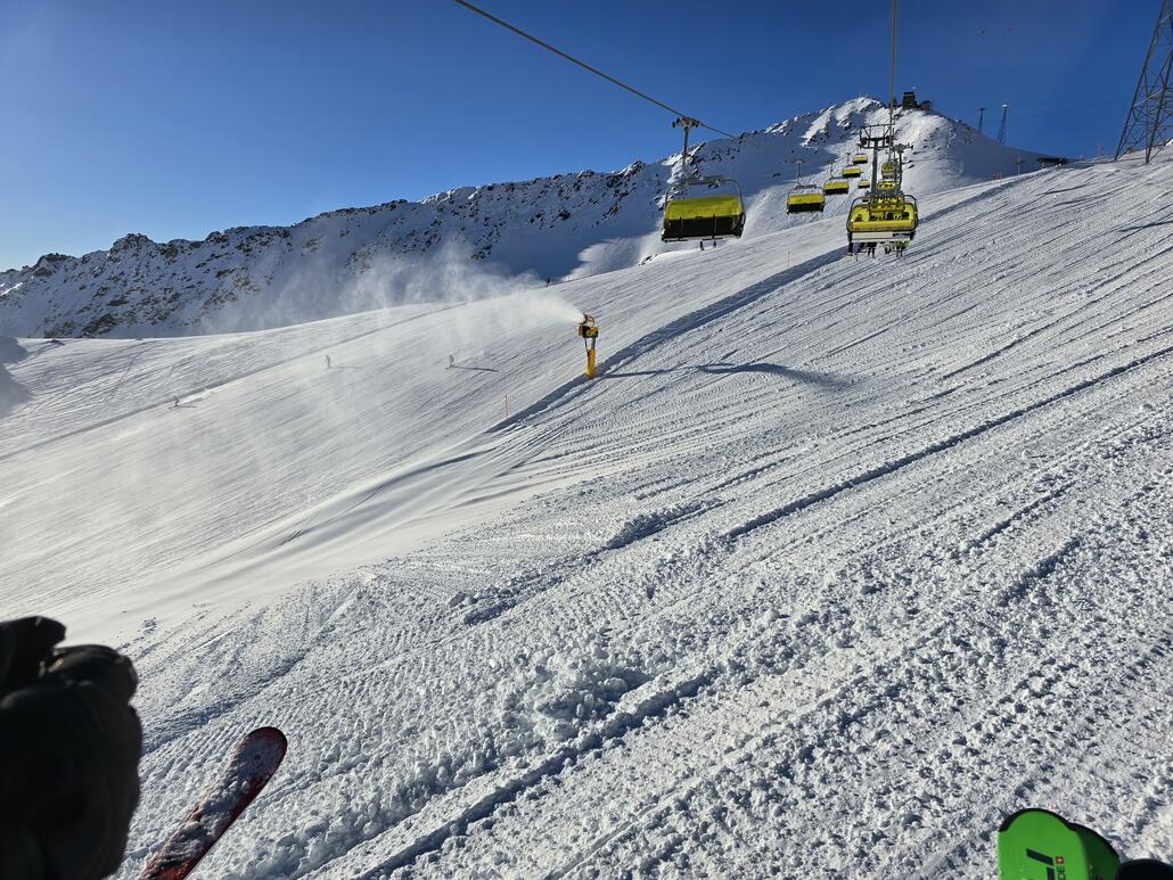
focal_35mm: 23
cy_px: 440
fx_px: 780
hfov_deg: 73.9
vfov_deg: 58.9
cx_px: 586
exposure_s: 1/1962
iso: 12
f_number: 1.7
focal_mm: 6.3
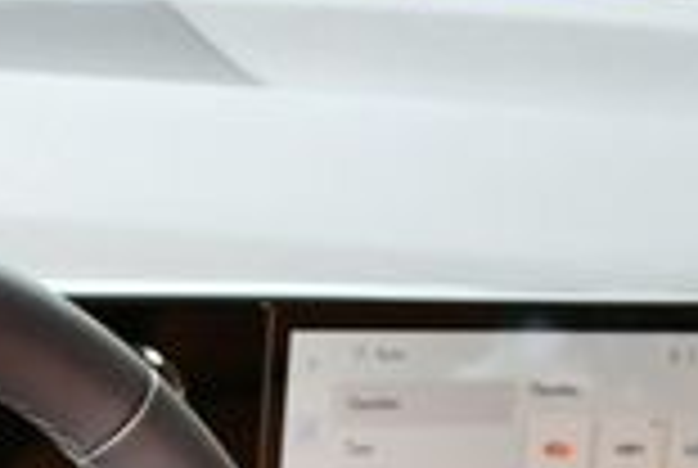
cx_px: -144
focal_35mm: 165
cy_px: 904
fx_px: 3205
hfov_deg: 12.1
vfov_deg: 8.0
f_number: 3.5
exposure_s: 1/250
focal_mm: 20
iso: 500
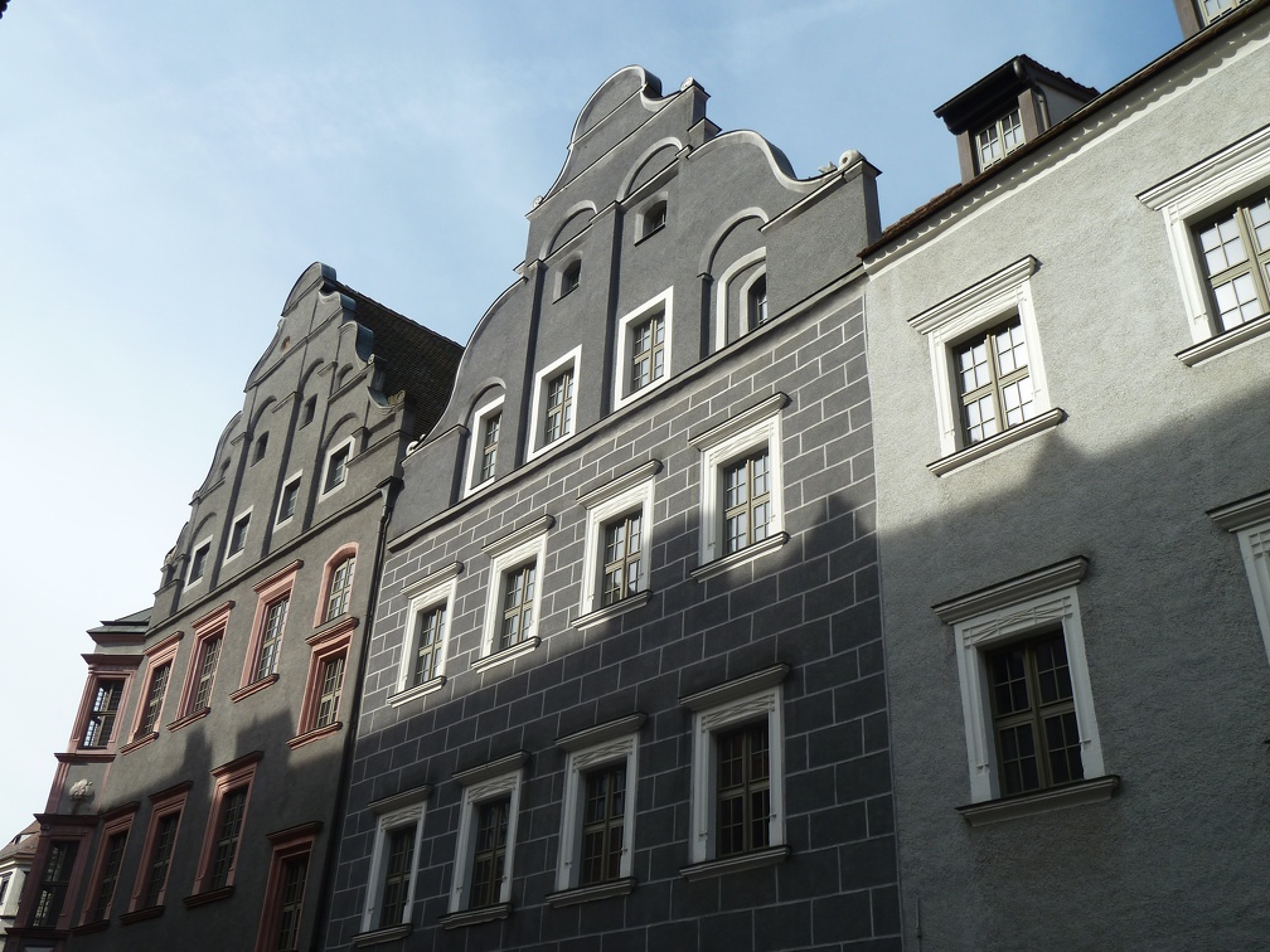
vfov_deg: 44.2
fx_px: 1174
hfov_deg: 56.8
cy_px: 476
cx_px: 635
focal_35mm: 32
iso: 80
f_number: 4
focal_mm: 5.3
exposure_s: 1/400
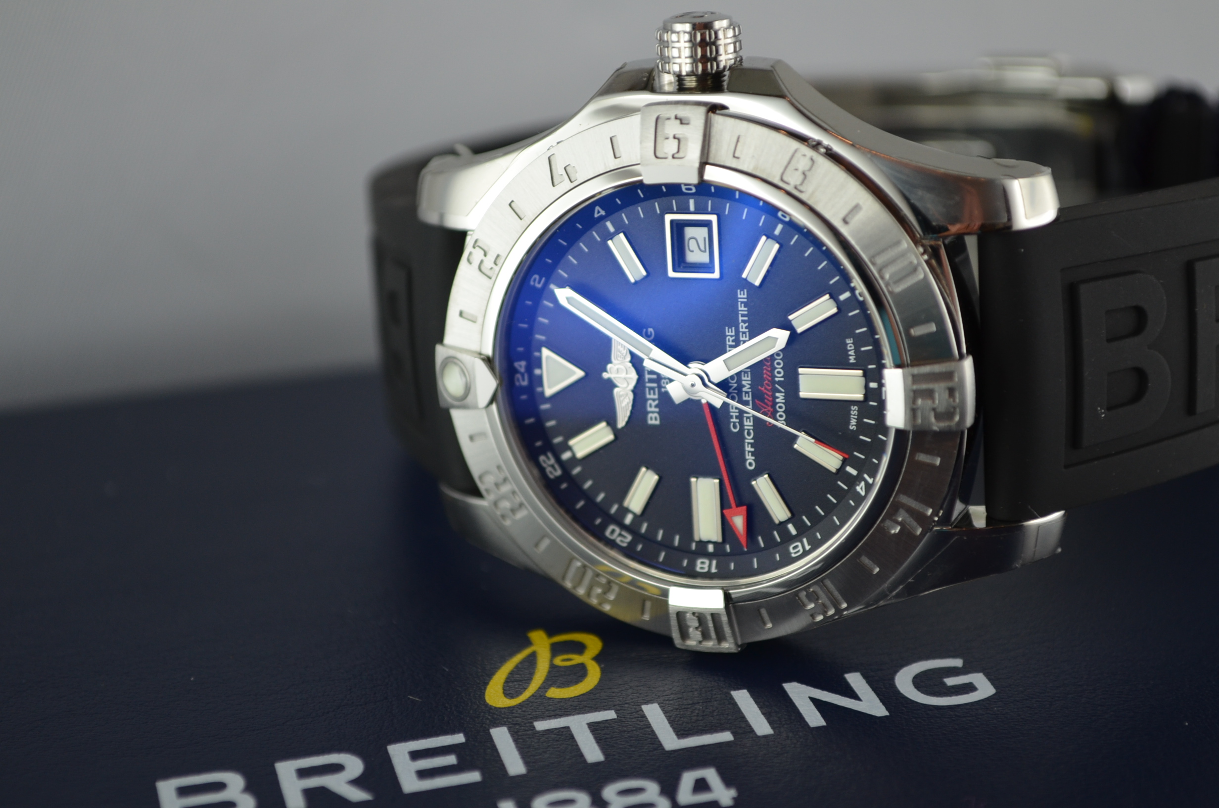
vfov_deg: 16.5
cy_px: 404
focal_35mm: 82
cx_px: 610
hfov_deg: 24.7
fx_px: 2788
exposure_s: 1/125
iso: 360
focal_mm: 55
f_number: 5.6
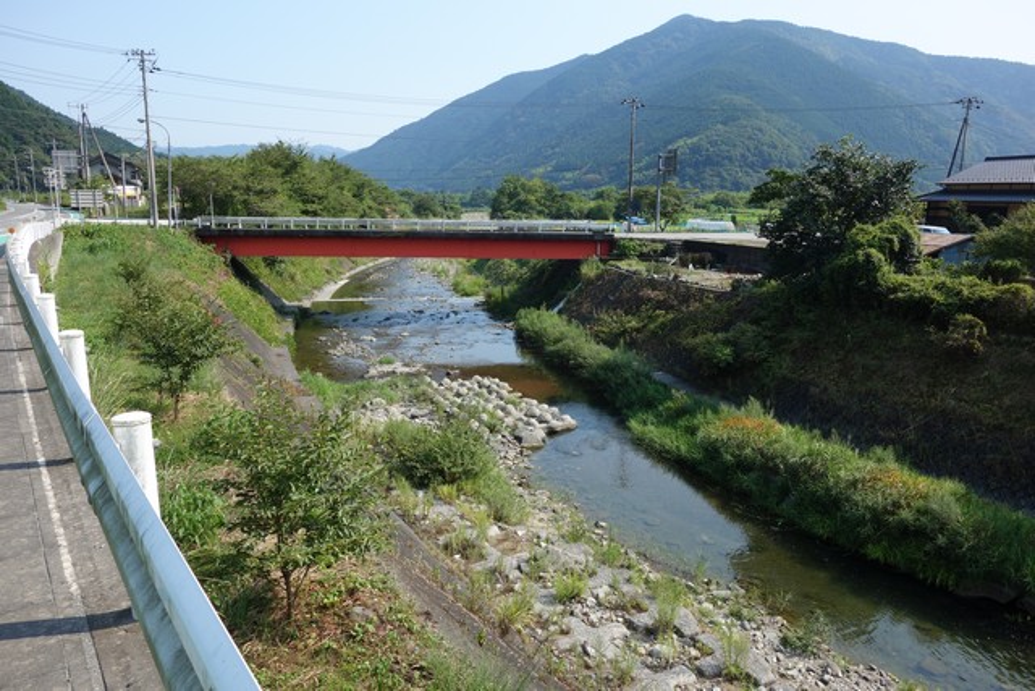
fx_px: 805
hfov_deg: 65.5
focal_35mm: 28
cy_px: 346
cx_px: 518
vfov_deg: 46.4
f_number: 5.6
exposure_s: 1/320
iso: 125
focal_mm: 10.4
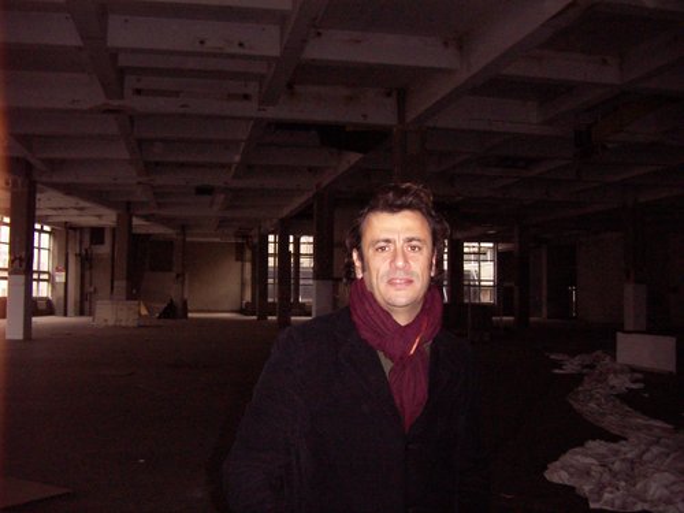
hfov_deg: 51.4
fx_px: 711
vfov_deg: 39.7
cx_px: 342
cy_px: 256
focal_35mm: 36
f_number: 2.8
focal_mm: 4.7
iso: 200
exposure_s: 1/50
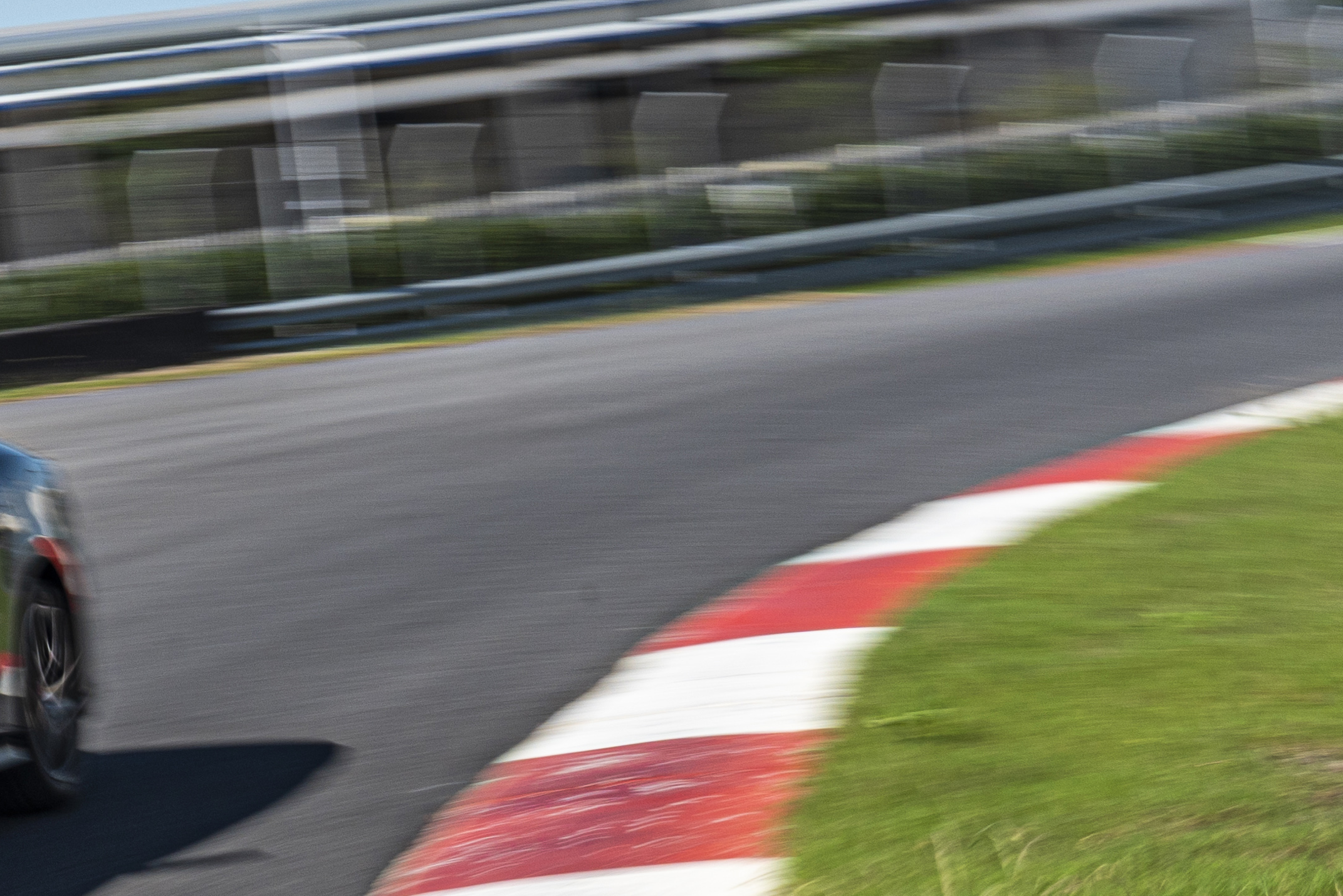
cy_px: 350
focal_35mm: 121
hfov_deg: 16.3
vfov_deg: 11.3
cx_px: -193
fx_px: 4514
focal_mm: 37
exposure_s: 1/25
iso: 100
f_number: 18
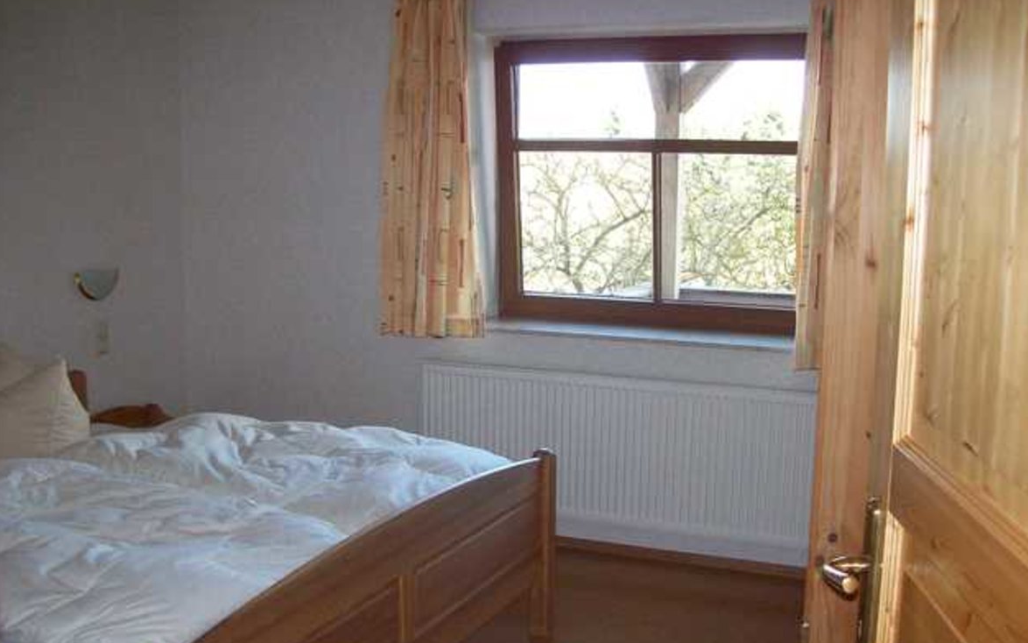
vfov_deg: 32.8
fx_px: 1093
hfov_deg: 50.4
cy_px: 351
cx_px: 520
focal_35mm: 39
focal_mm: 6
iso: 200
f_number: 2.7
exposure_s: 1/64
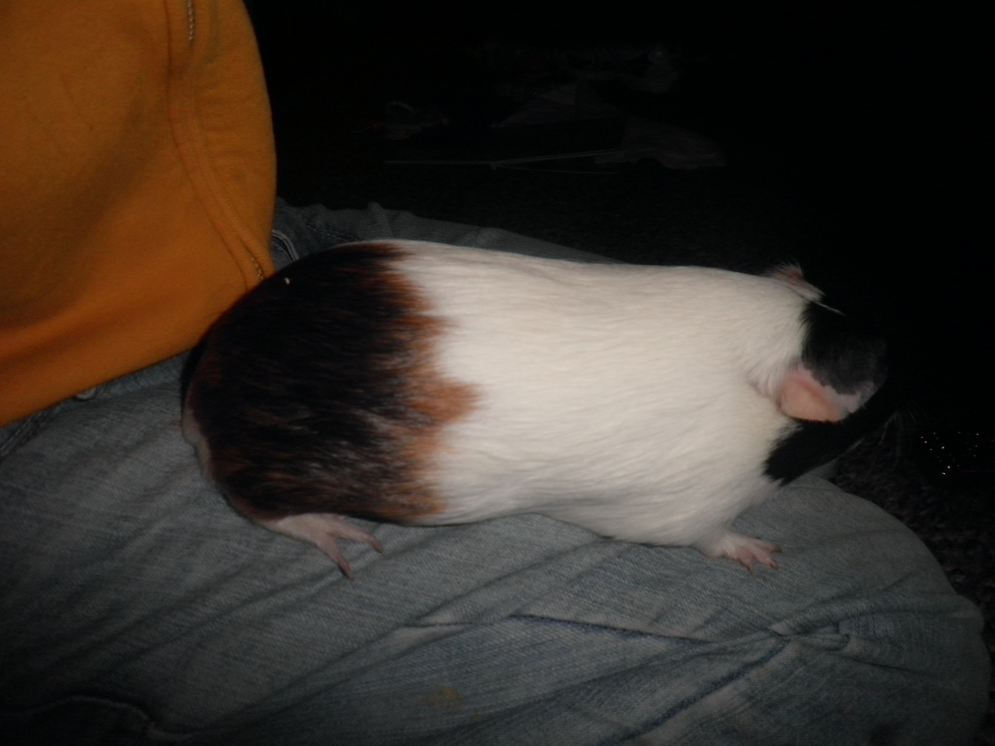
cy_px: 373
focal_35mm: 26
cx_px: 498
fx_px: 747
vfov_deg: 53.1
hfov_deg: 67.3
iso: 160
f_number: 7.8
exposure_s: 1/30
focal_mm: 4.65
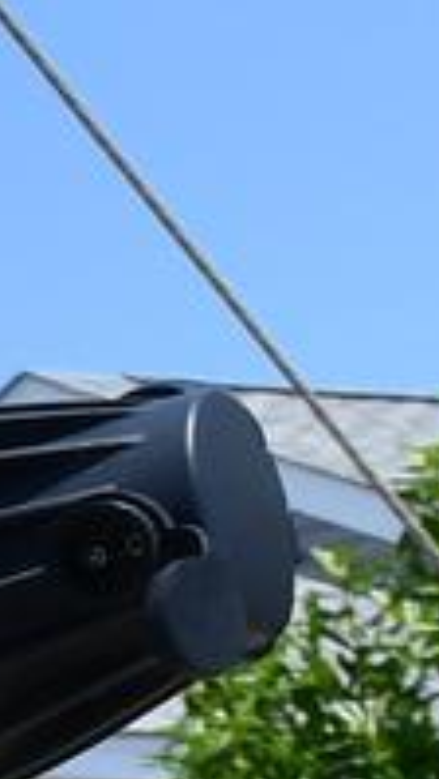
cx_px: -3077
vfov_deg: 5.5
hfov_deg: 2.8
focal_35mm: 367
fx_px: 7592
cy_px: 2292
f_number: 9
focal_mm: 23
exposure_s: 1/320
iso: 100
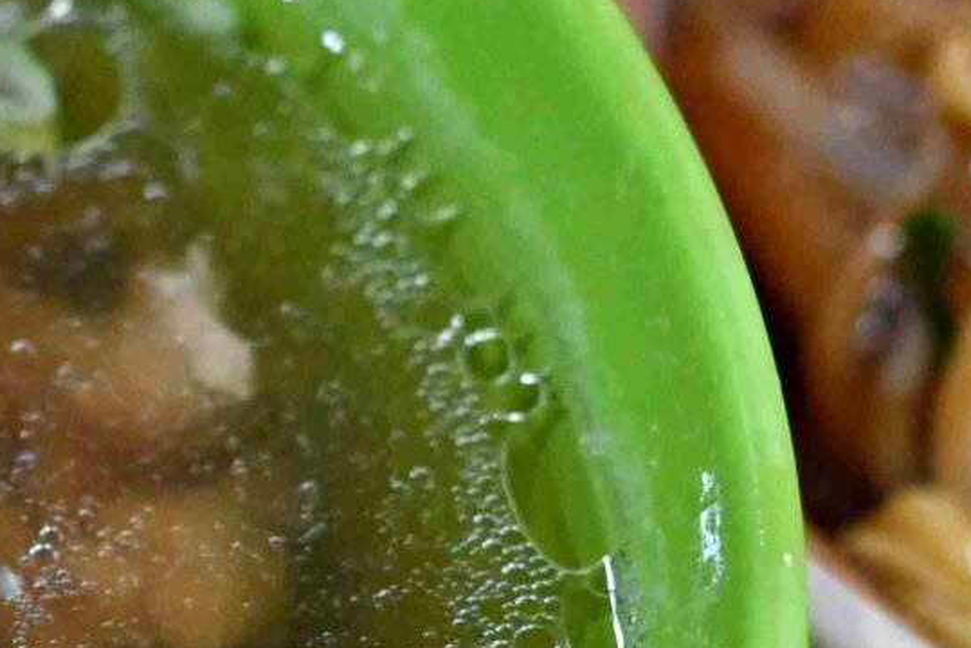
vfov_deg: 3.9
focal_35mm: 356
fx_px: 9607
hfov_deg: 5.7
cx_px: -508
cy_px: 778
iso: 2000
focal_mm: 50
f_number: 3.2
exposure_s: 1/200
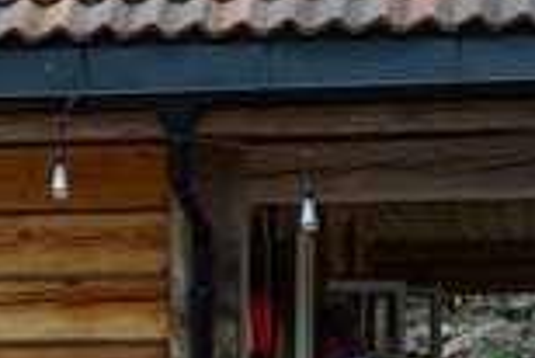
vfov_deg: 4.7
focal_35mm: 289
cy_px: 671
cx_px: -538
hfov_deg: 6.9
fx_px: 4299
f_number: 8
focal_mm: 62
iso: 200
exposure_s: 1/250
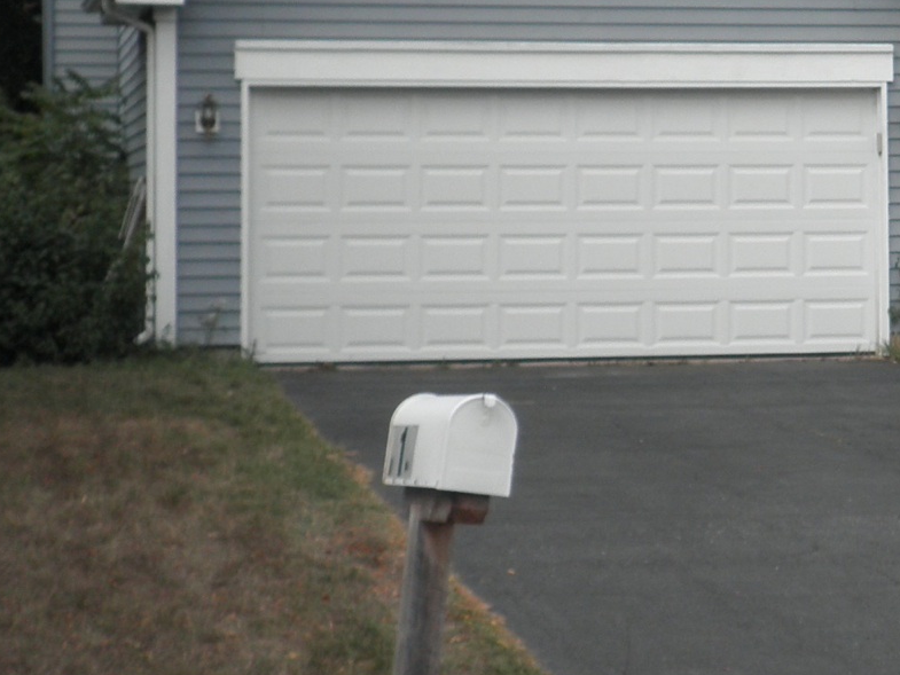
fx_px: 3458
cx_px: 1054
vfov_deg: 11.1
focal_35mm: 133
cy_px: 80
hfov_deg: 14.4
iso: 64
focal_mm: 9
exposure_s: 1/400
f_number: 3.8
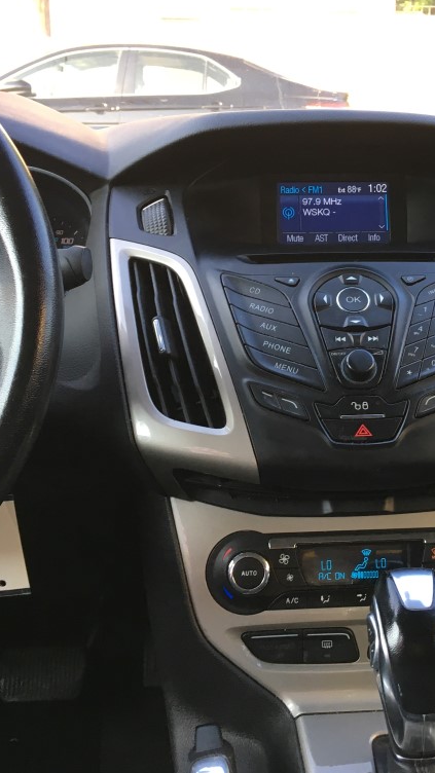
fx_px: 882
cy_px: 385
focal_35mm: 43
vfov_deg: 47.4
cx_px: 329
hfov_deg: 27.3
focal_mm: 4.15
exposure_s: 1/30
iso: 25
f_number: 2.2
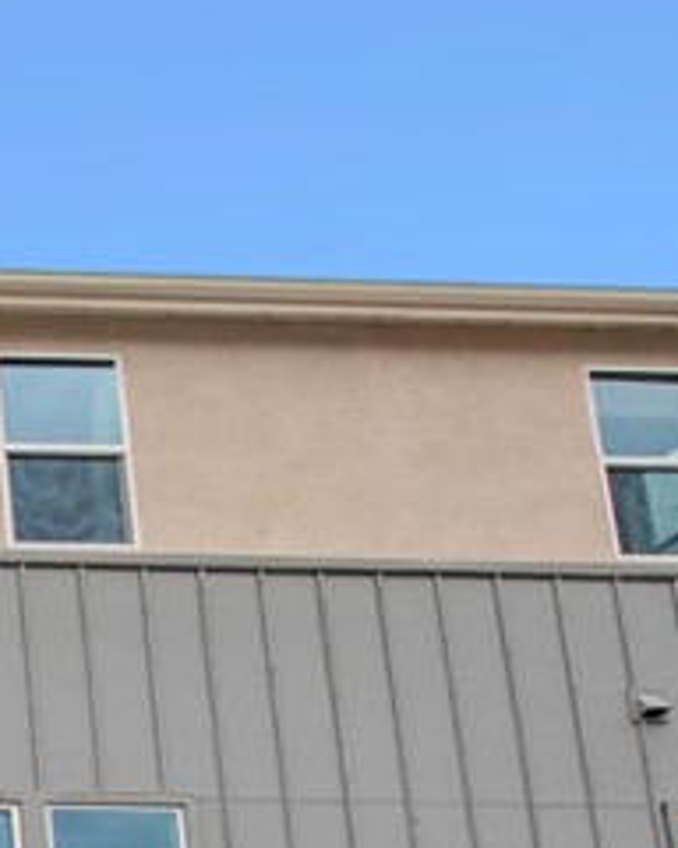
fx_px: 1605
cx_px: -653
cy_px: 1115
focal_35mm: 64
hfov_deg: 17.5
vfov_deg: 25.3
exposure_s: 1/250
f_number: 8
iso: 200
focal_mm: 16
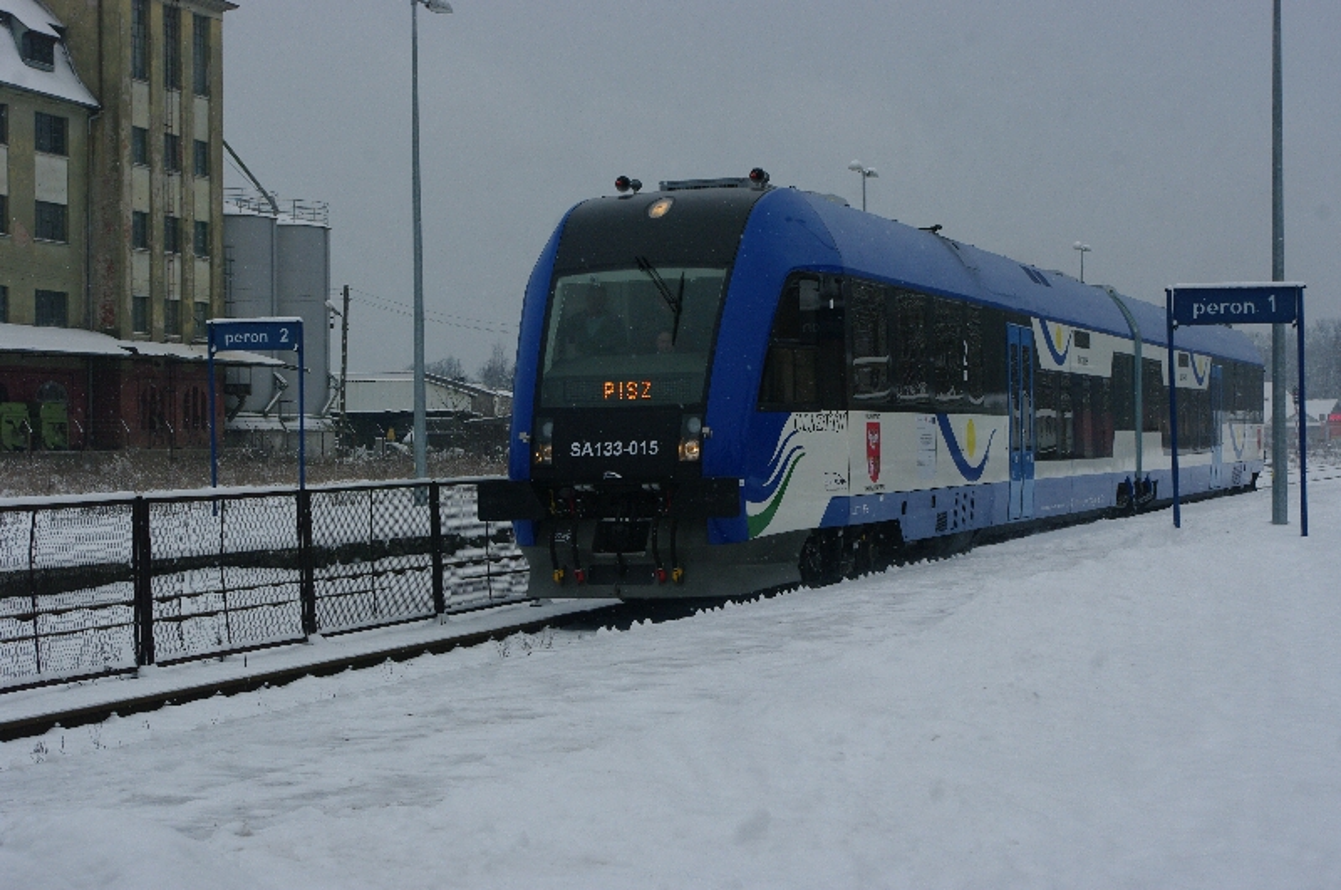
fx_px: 2381
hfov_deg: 31.5
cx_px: 670
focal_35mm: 64
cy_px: 445
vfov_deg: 21.2
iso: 400
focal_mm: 42.5
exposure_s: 1/350
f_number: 9.5
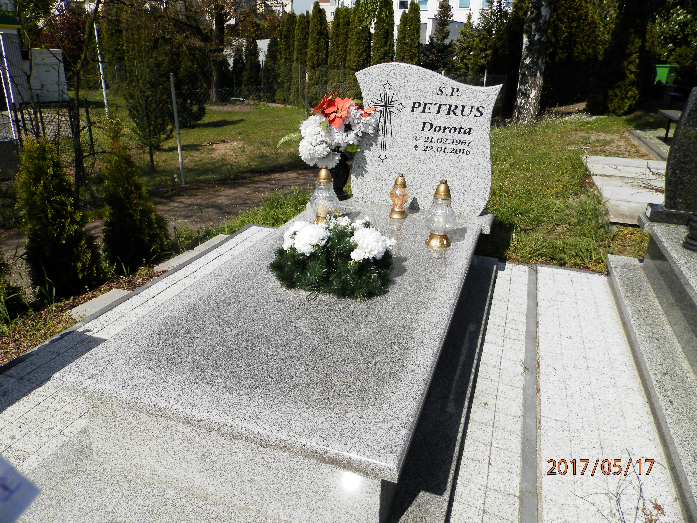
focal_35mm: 25
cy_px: 262
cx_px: 348
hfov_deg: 69.4
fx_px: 503
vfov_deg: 54.9
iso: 80
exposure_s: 1/250
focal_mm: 4.5
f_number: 8.7
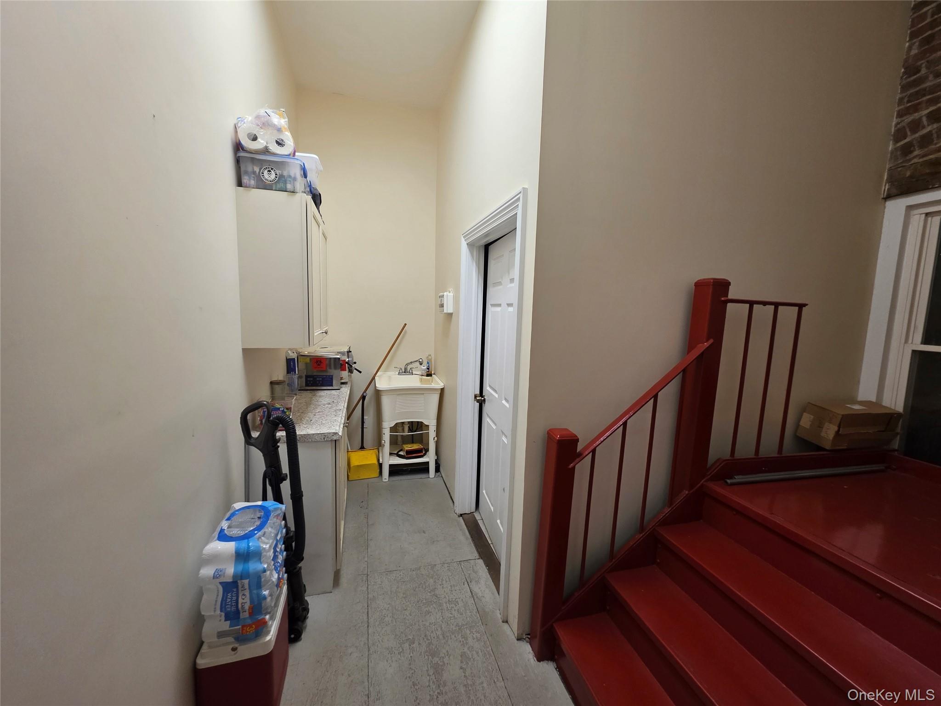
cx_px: 470
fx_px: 353
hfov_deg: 106.2
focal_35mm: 13
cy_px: 353
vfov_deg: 89.9
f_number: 1.9
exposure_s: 1/60
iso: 200
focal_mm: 2.2
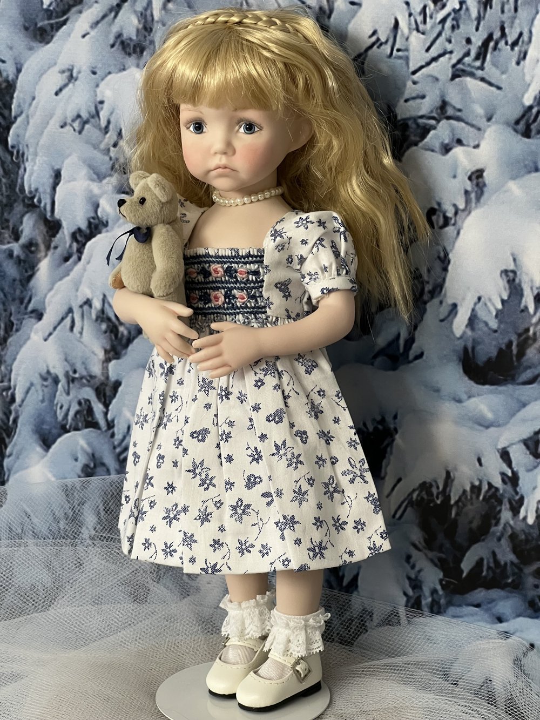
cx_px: 270
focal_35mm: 77
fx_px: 1601
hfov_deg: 19.1
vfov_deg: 25.3
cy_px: 360
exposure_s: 1/60
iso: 400
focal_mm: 9
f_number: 2.8
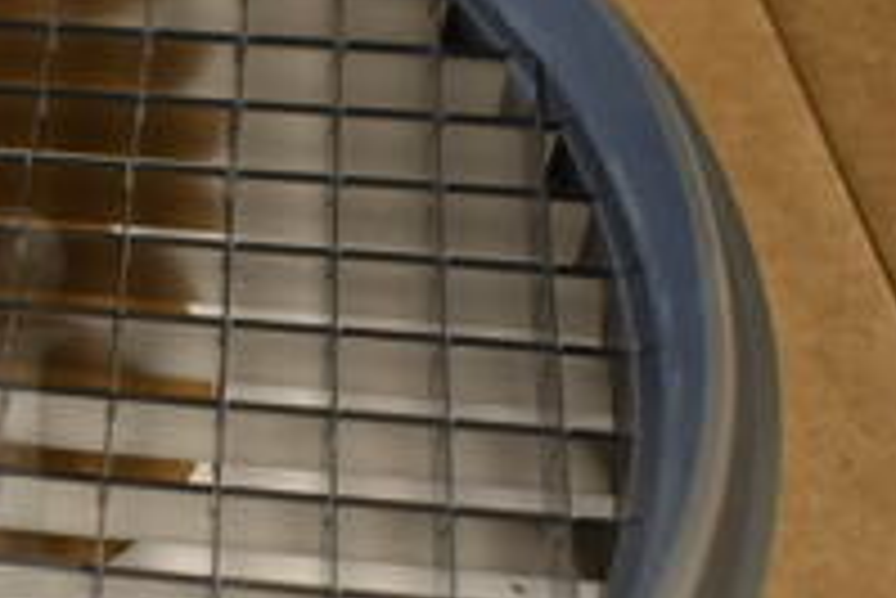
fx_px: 2291
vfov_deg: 14.8
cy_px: 441
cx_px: -252
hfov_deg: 20.3
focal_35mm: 92
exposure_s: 1/30
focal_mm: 20
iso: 320
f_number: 3.5
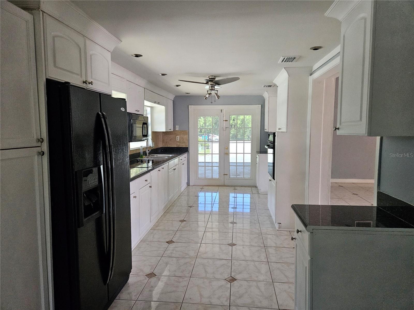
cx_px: 207
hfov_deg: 73.9
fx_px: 275
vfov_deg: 58.9
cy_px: 155
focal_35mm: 23
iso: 500
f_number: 1.8
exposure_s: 1/240
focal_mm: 5.4
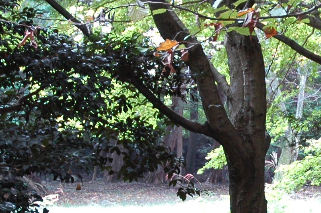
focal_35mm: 164
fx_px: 1460
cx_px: 309
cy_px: 168
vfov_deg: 8.4
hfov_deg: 12.4
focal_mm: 29
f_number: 4
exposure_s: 1/30
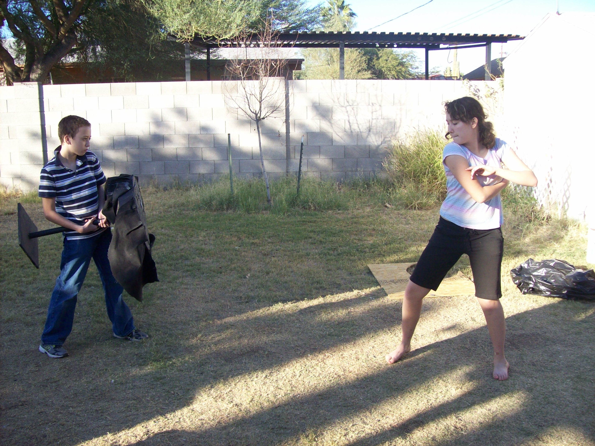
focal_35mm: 36
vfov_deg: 39.6
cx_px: 298
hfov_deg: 51.4
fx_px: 619
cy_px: 223
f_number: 2.7
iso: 80
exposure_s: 1/337
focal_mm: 6
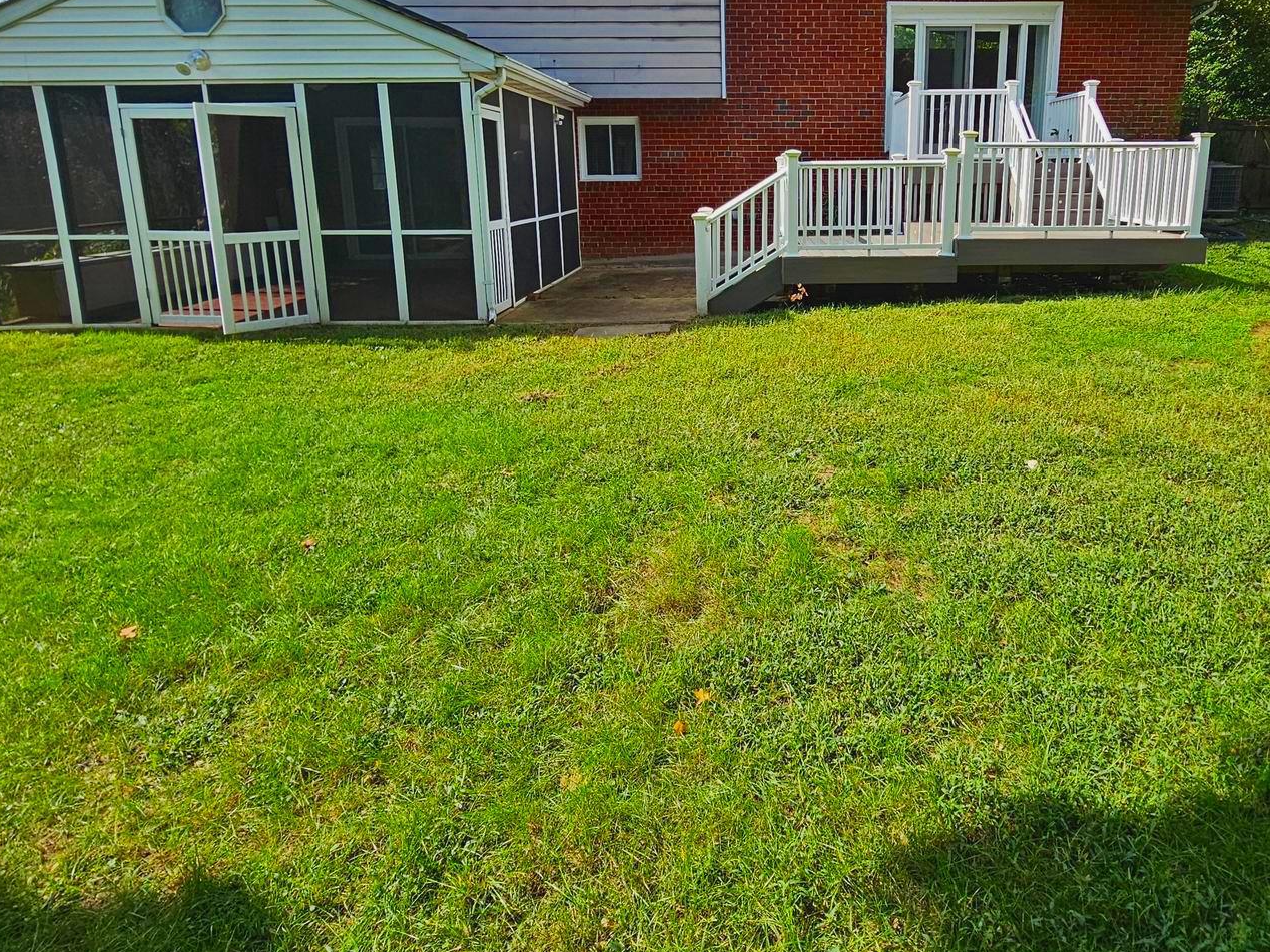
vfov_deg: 62.4
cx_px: 774
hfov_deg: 77.9
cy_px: 348
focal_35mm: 21
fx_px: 770
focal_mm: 2.2
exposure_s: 1/1610
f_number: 2.2
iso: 50
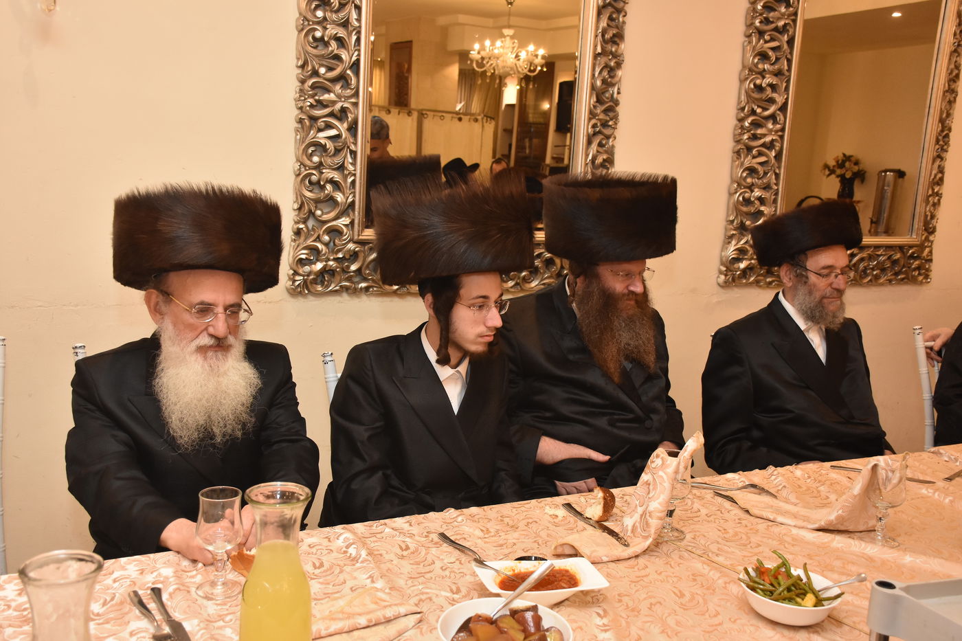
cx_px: 481
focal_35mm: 39
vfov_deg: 34.2
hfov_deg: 49.6
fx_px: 1042
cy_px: 320
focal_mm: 26
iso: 1600
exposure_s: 1/100
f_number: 6.3
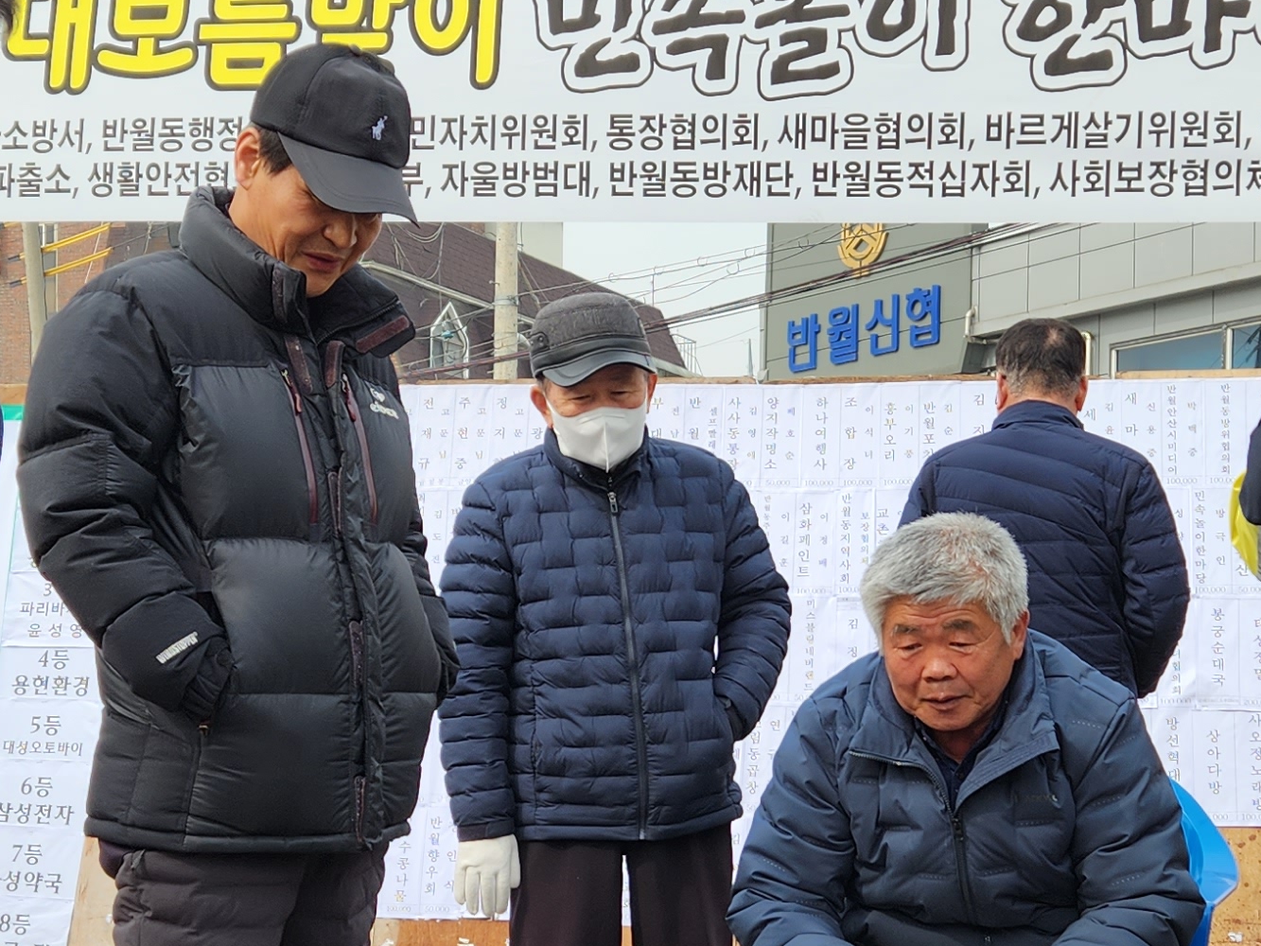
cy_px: 711
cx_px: 560
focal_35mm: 69
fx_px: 2514
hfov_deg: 28.1
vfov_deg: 21.1
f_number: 1.8
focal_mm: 5.4
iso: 20
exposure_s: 1/814
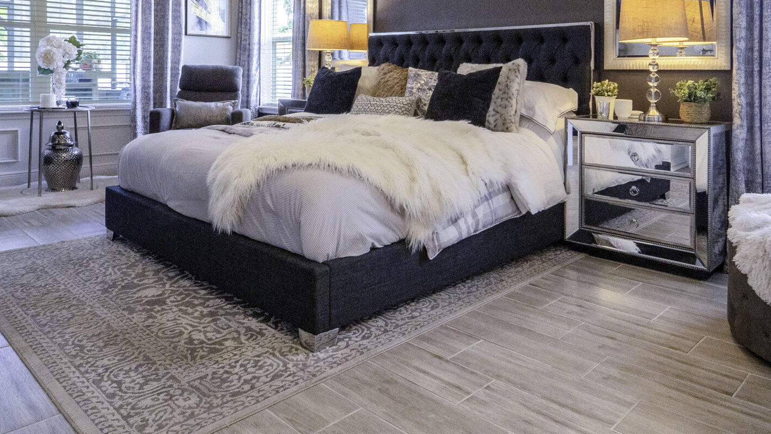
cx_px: 424
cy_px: 94
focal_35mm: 26
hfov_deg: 71.7
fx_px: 532
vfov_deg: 42.6
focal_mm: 14
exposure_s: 1/30
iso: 1250
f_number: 20
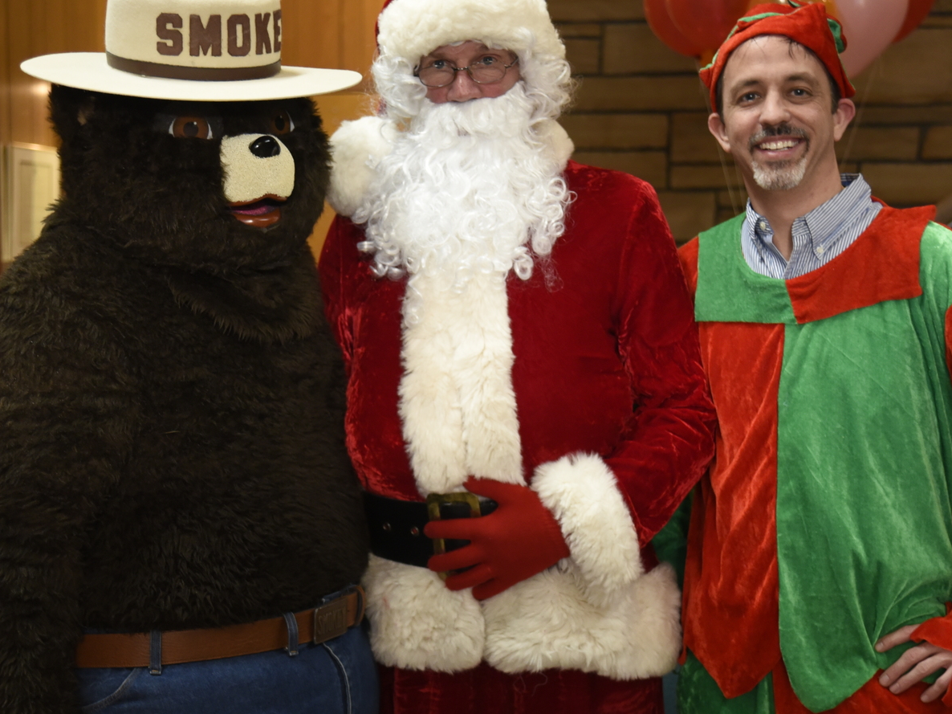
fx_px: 2007
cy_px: 434
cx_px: 458
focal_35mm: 73
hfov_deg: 26.7
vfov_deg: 20.1
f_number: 3.5
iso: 1800
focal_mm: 45
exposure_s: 1/50
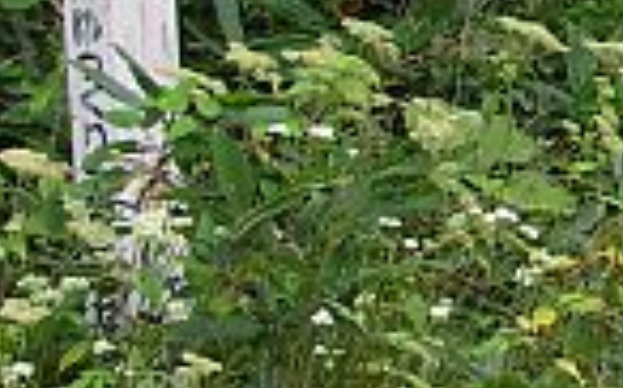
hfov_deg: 14.1
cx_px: 1156
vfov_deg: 10.0
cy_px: 51
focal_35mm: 130
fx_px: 2206
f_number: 3.2
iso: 50
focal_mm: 7.2
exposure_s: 1/80
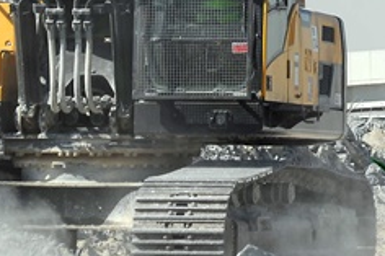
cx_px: 449
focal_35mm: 442
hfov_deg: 4.7
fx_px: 4723
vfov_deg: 3.1
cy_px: -126
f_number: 8
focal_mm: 102
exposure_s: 1/640
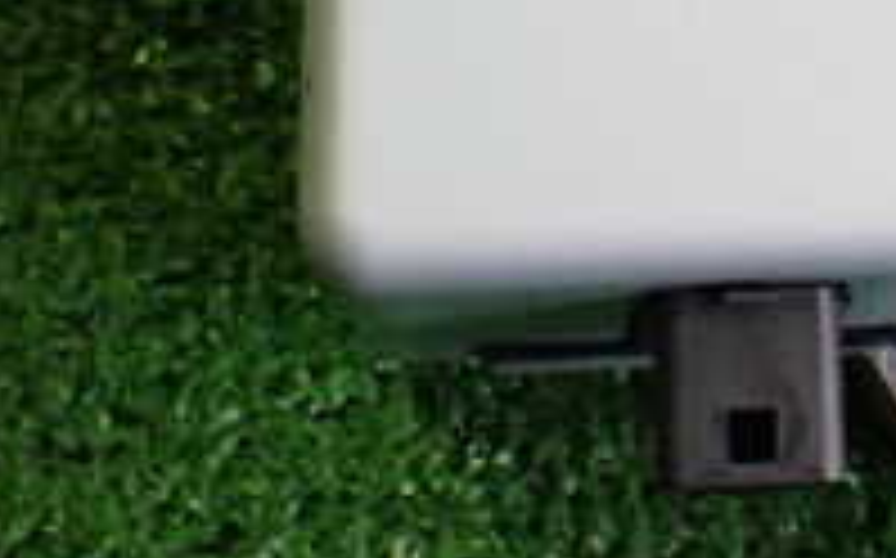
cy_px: -184
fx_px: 2342
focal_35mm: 96
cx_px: 1013
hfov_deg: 20.5
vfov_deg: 13.1
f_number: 2.3
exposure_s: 1/125
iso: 400
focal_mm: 5.4
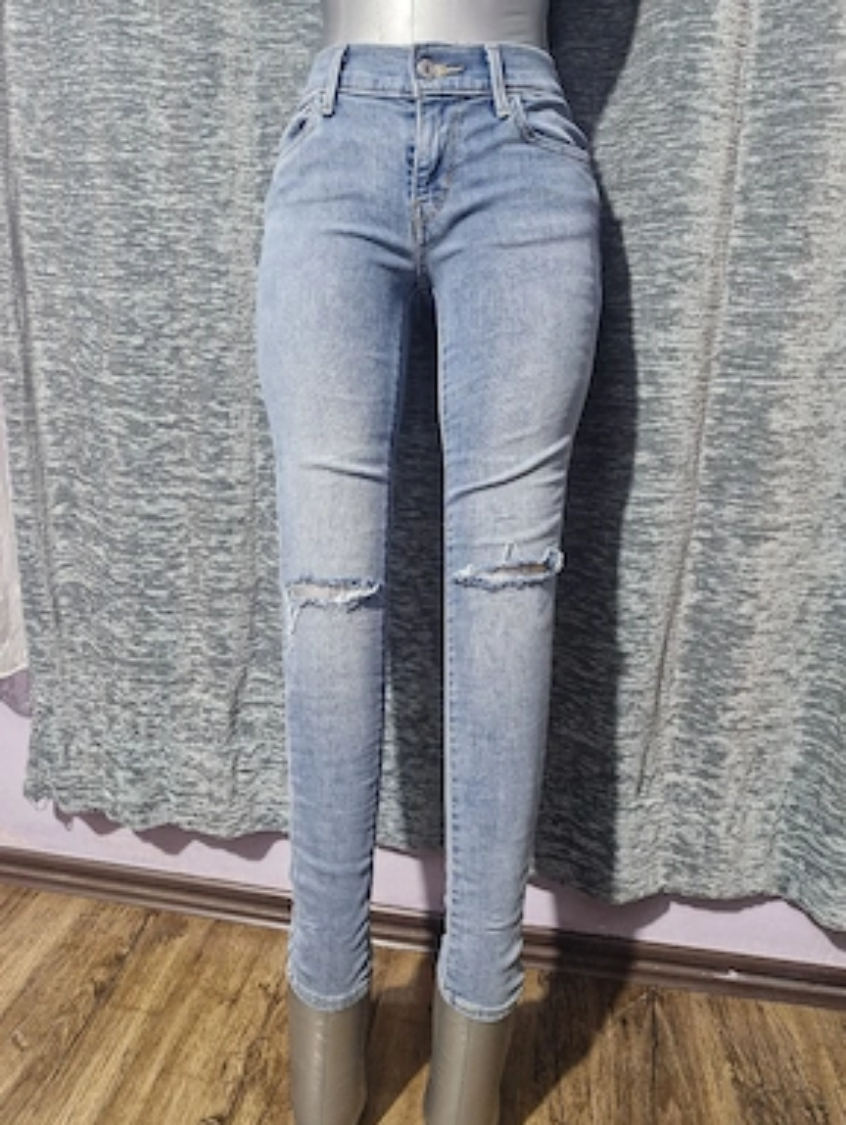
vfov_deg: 71.5
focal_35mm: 24
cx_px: 417
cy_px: 540
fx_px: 781
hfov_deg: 56.9
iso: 640
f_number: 1.8
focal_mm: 5.54
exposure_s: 1/50
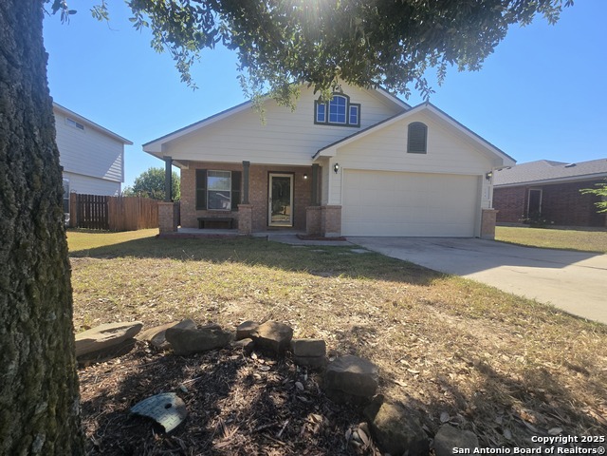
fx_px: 228
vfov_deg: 89.9
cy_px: 228
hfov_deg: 106.2
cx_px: 304
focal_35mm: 13
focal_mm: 2.2
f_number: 2.2
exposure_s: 1/1804
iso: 50
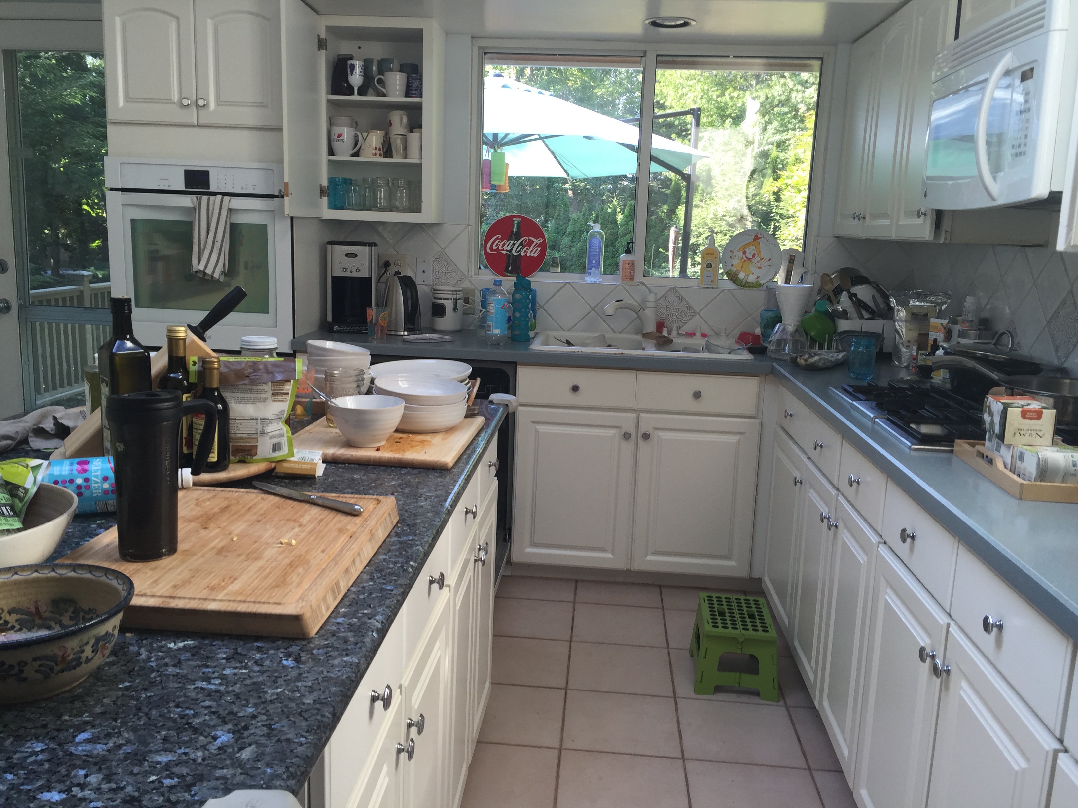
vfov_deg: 48.2
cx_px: 539
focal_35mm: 29
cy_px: 404
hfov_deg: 61.7
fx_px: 903
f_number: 2.2
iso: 32
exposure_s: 1/60
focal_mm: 4.15
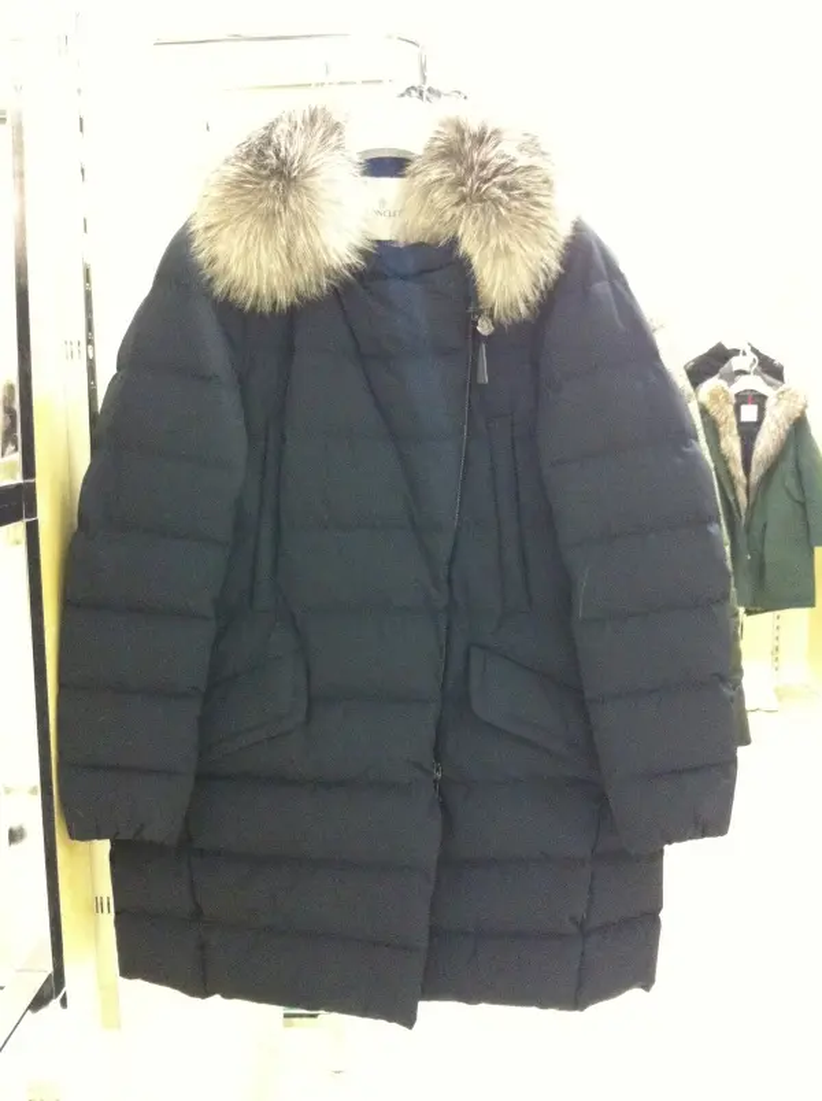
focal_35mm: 35
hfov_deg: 40.6
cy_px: 550
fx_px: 1111
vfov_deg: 52.7
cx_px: 411
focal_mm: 3.85
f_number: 2.8
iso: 500
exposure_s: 1/15
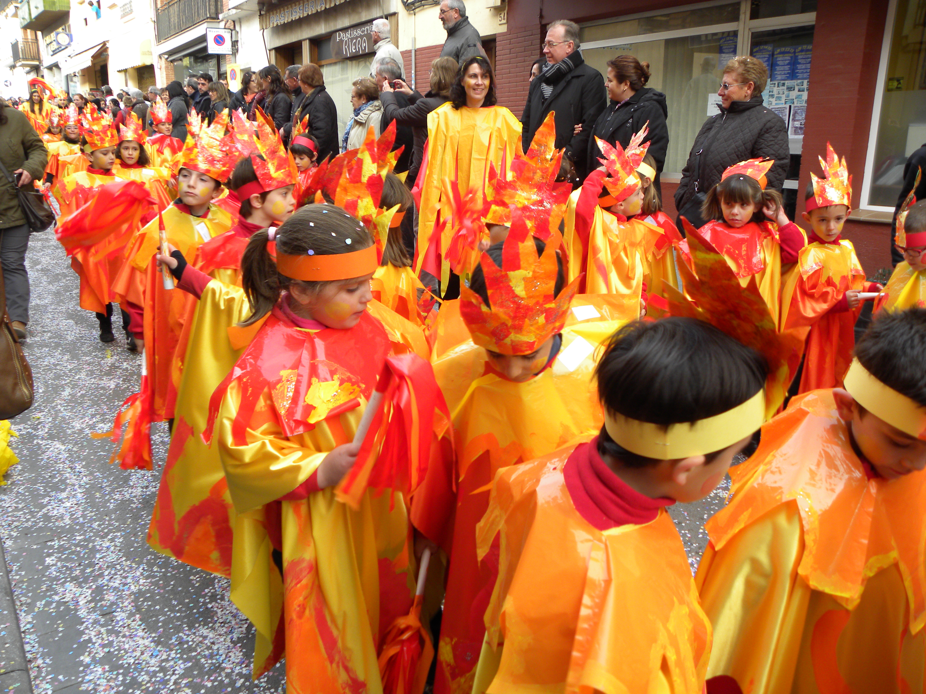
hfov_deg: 61.7
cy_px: 347
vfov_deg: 48.2
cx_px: 463
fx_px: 776
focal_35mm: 29
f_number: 2.8
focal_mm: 5.2
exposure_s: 1/73.8
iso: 82
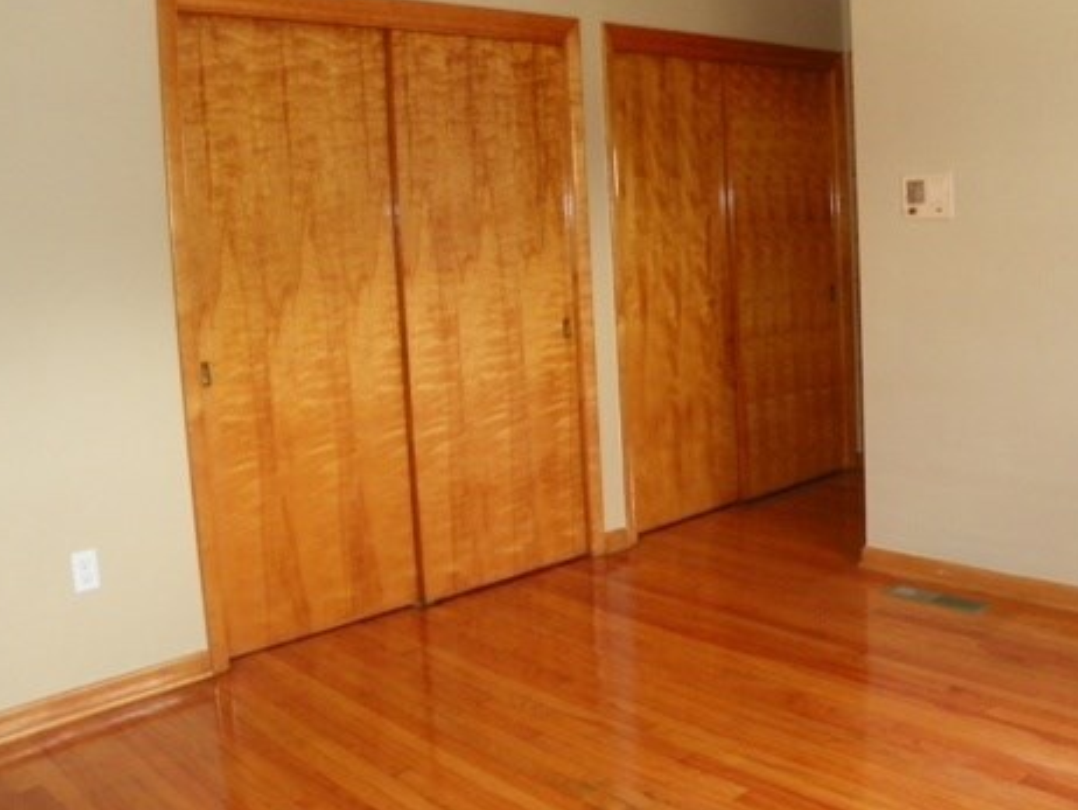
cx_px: 644
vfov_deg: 39.6
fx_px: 1122
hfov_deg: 51.0
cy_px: 364
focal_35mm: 36
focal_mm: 4.6
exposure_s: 1/30
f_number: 2.8
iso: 200
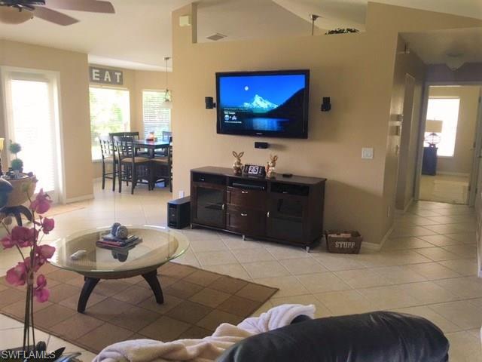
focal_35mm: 29
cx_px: 241
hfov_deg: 61.7
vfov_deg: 48.2
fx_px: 404
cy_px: 181
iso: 40
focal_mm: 4.15
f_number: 2.2
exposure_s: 1/30
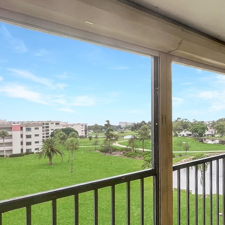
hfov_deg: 57.8
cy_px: 156
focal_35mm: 23
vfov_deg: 64.8
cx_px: 202
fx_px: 169
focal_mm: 1.57
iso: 32
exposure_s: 1/280
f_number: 1.8
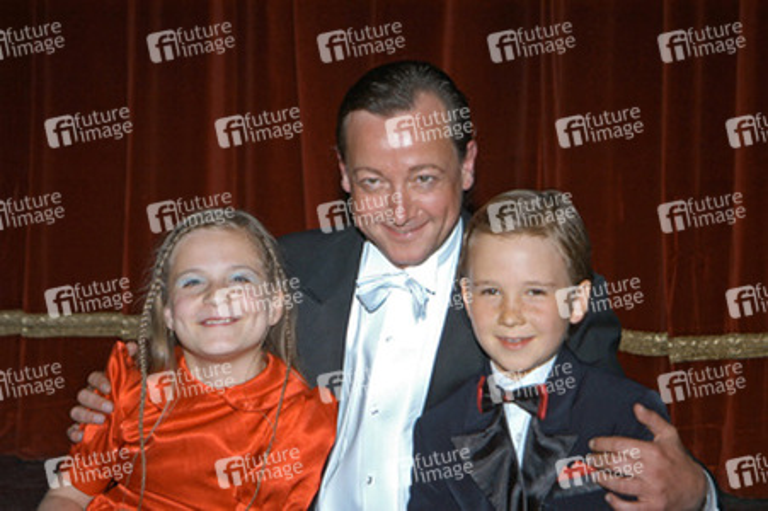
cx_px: 384
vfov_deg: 15.2
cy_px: 256
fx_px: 1919
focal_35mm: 90
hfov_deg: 22.6
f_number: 5
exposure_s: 1/125
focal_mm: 60
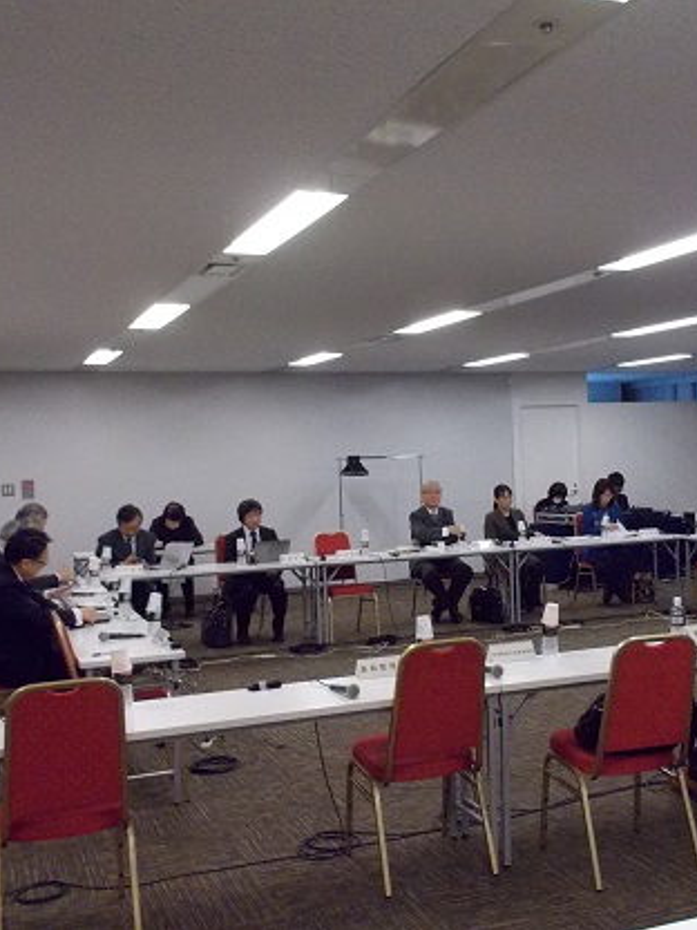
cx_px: 458
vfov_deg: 47.9
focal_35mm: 39
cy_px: 465
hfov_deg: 36.5
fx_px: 1047
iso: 640
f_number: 3.3
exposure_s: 1/125
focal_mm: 4.1
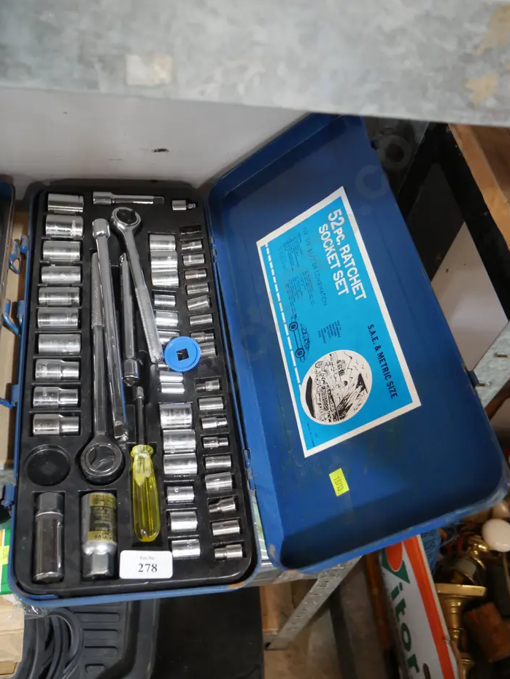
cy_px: 368
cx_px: 232
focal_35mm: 33
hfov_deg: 42.9
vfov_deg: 55.3
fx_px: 648
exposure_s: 1/60
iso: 1250
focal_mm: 15
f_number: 3.6
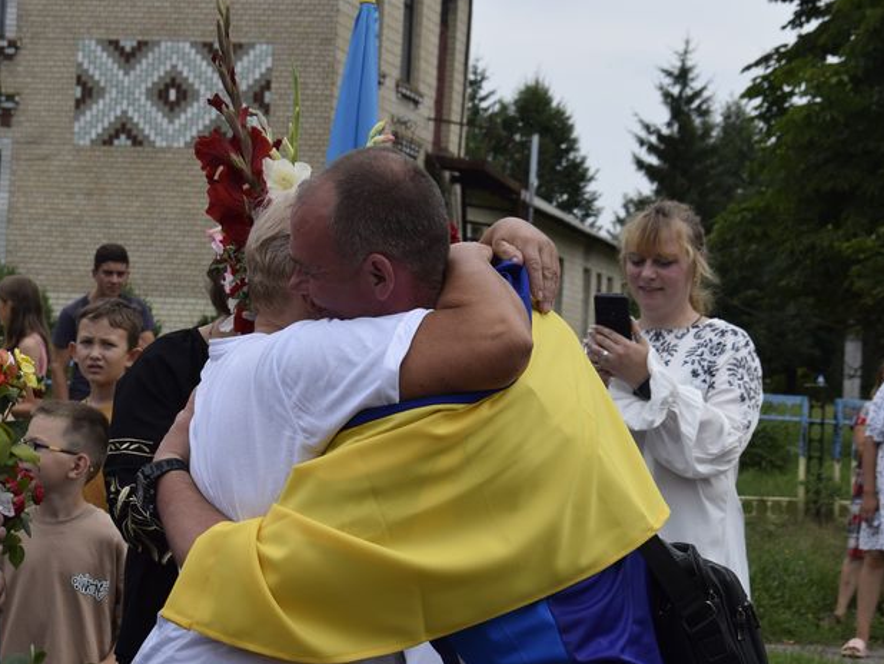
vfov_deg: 16.2
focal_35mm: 91
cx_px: 359
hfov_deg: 21.5
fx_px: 2325
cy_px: 336
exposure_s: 1/400
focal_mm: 52
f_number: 10
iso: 200
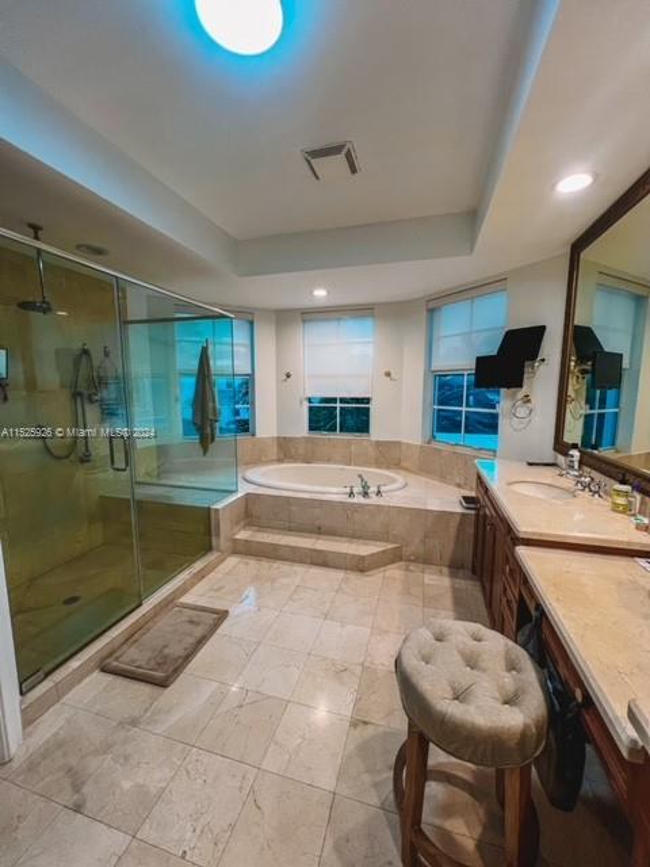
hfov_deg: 89.9
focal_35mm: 13
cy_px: 434
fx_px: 325
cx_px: 325
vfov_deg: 106.2
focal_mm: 1.57
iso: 160
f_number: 1.8
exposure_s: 1/120
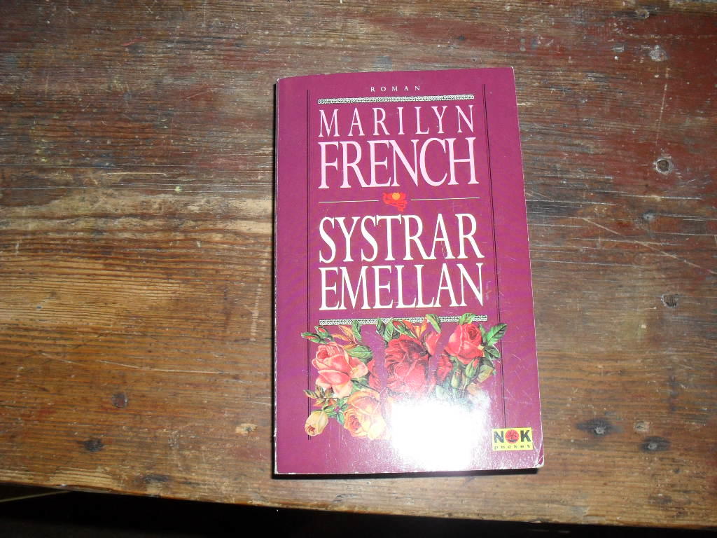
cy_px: 269
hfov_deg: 52.6
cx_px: 358
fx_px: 725
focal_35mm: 35
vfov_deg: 40.7
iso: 200
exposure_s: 1/45
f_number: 3.2
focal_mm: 6.3
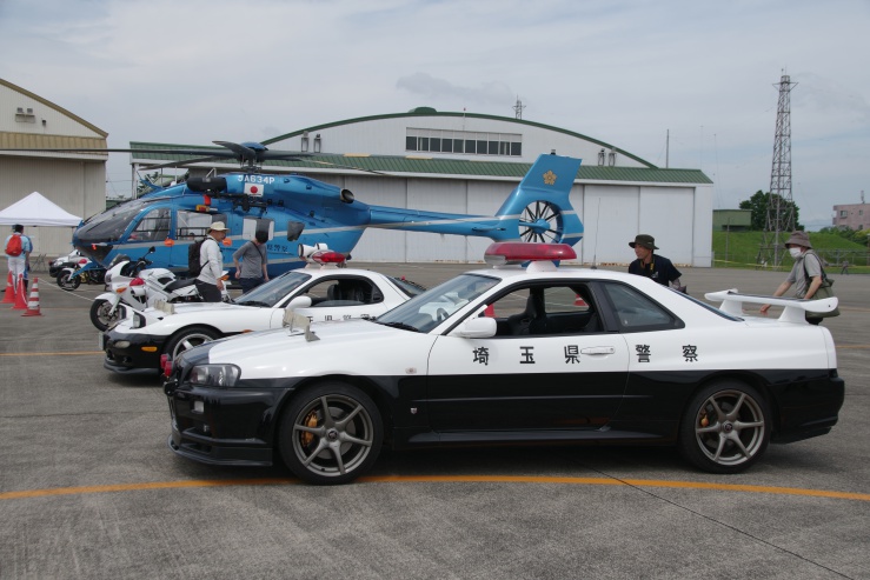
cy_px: 290
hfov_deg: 41.9
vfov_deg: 28.7
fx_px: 1136
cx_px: 435
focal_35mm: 47
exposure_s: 1/250
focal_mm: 31
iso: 160
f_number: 8
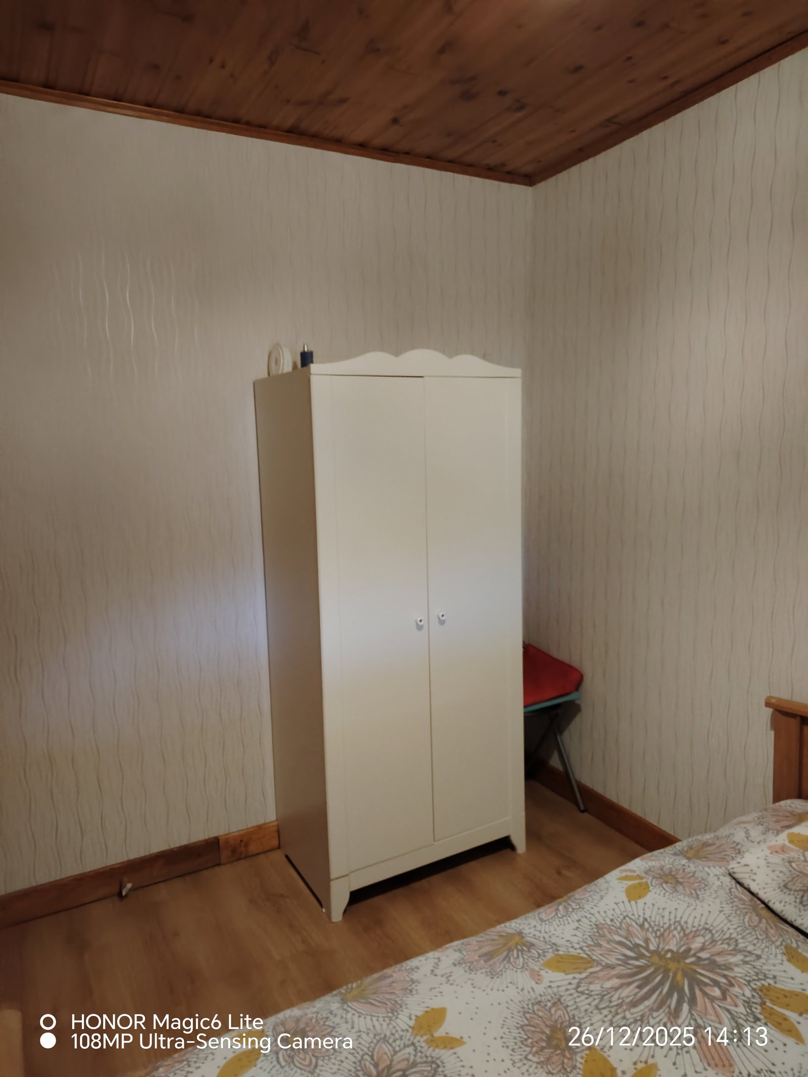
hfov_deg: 56.8
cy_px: 538
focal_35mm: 24
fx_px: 747
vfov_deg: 71.6
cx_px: 404
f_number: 1.75
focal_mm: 5.25
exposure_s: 1/100
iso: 6034
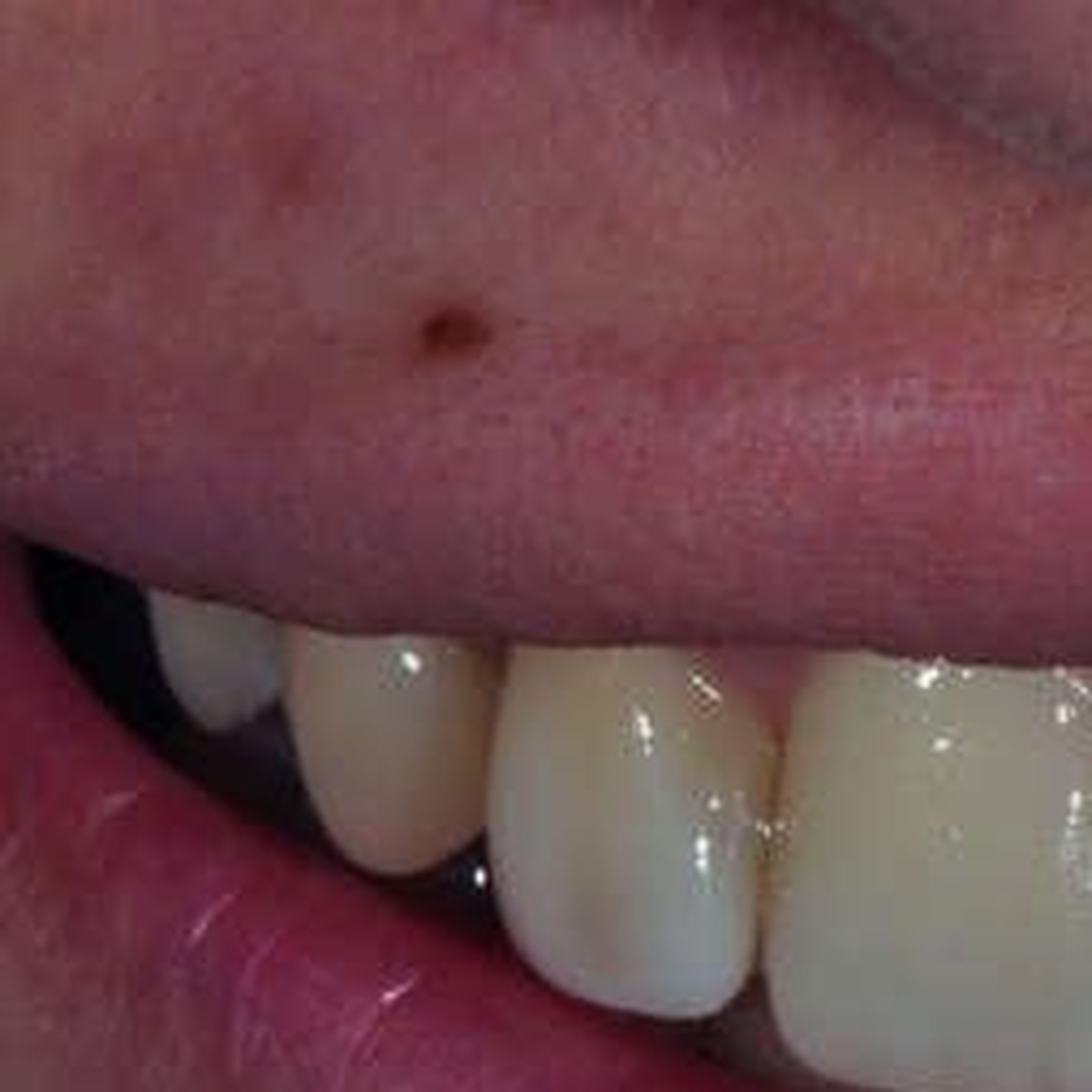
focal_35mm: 455
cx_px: 1242
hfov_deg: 3.8
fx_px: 16255
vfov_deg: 3.8
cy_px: 892
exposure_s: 1/200
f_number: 25
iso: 200
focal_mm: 105
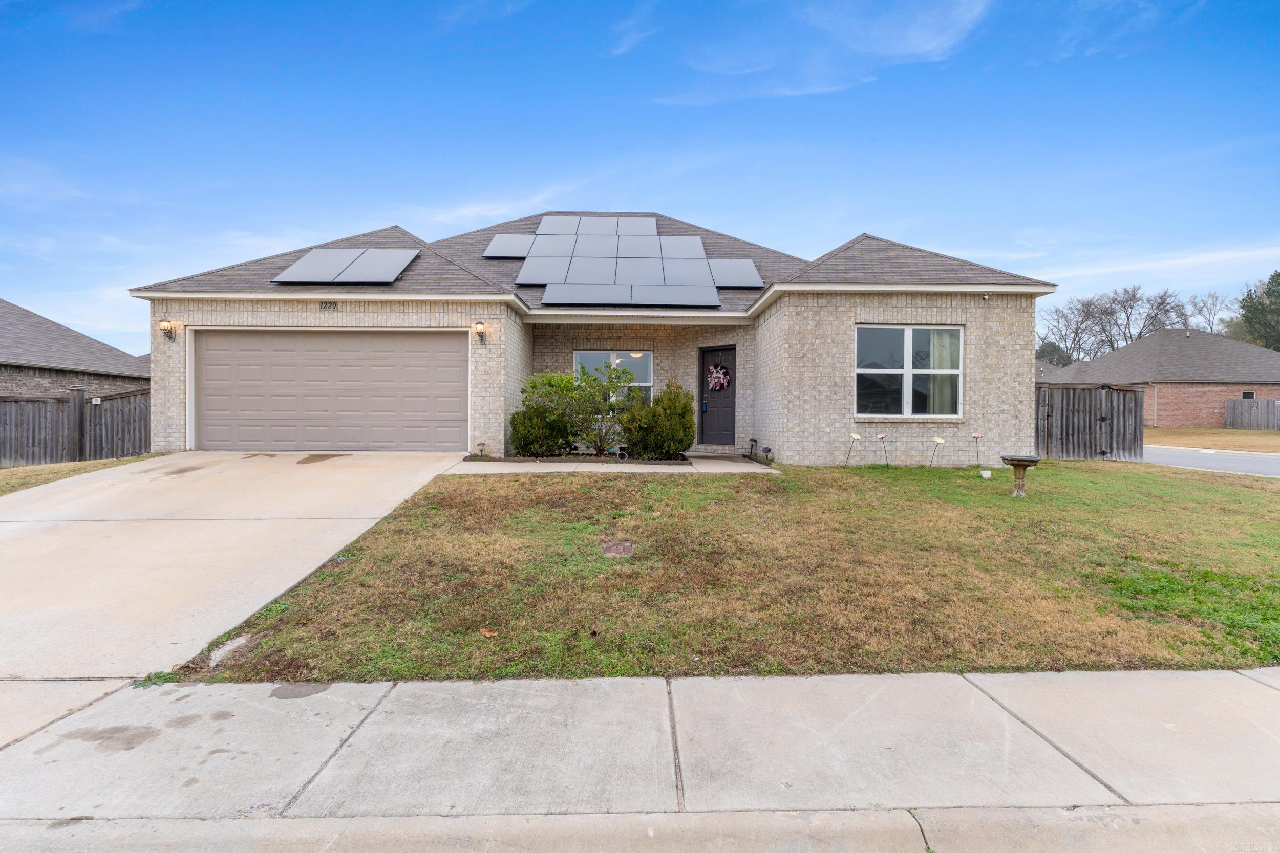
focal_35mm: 17
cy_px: 426
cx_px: 640
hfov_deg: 94.0
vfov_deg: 71.1
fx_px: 597
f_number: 9
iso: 200
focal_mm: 11.2
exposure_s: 1/15
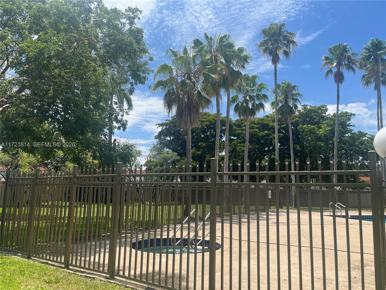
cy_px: 145
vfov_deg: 53.1
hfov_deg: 67.3
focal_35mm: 26
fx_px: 290
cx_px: 193
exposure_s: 1/3311
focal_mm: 5.1
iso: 50
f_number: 1.6
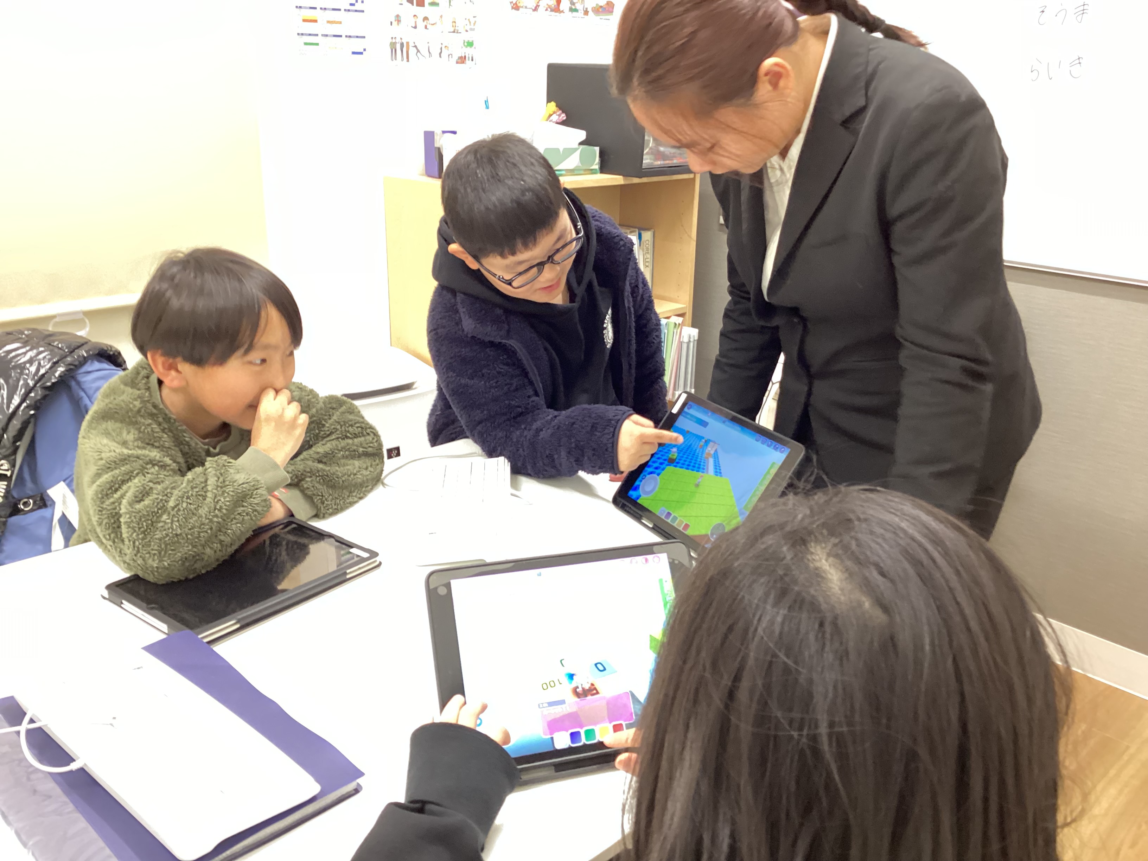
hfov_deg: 58.4
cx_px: 574
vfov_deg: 45.4
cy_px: 430
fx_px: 1028
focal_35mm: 31
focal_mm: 3.3
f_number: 2.4
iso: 400
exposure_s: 1/30
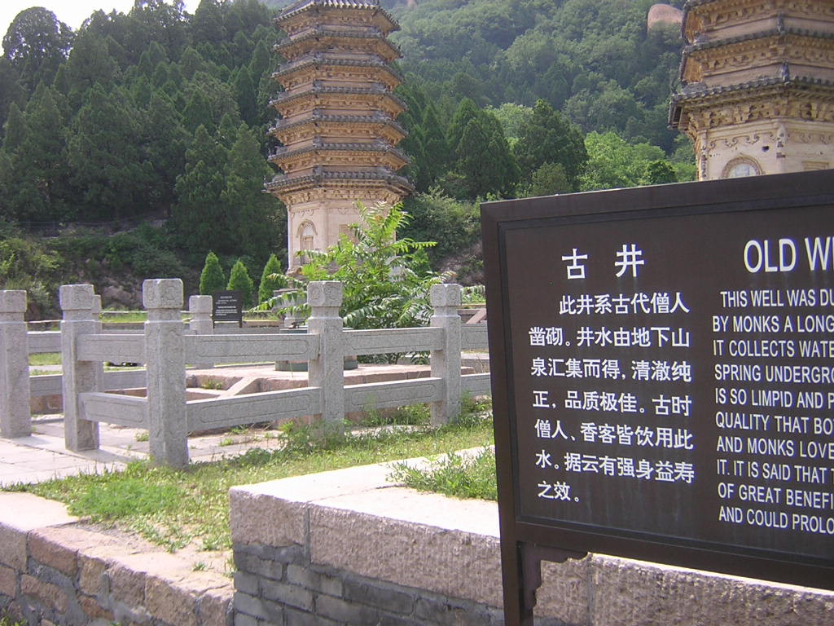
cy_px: 313
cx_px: 417
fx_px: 867
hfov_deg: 51.4
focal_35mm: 36
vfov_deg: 39.7
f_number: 2.6
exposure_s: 1/446
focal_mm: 4.7
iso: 100
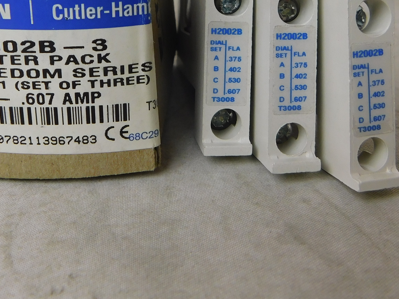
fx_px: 530
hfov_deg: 41.2
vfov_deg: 29.9
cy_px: 18
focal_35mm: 46
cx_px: 190
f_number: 3
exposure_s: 1/40
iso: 125
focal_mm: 4
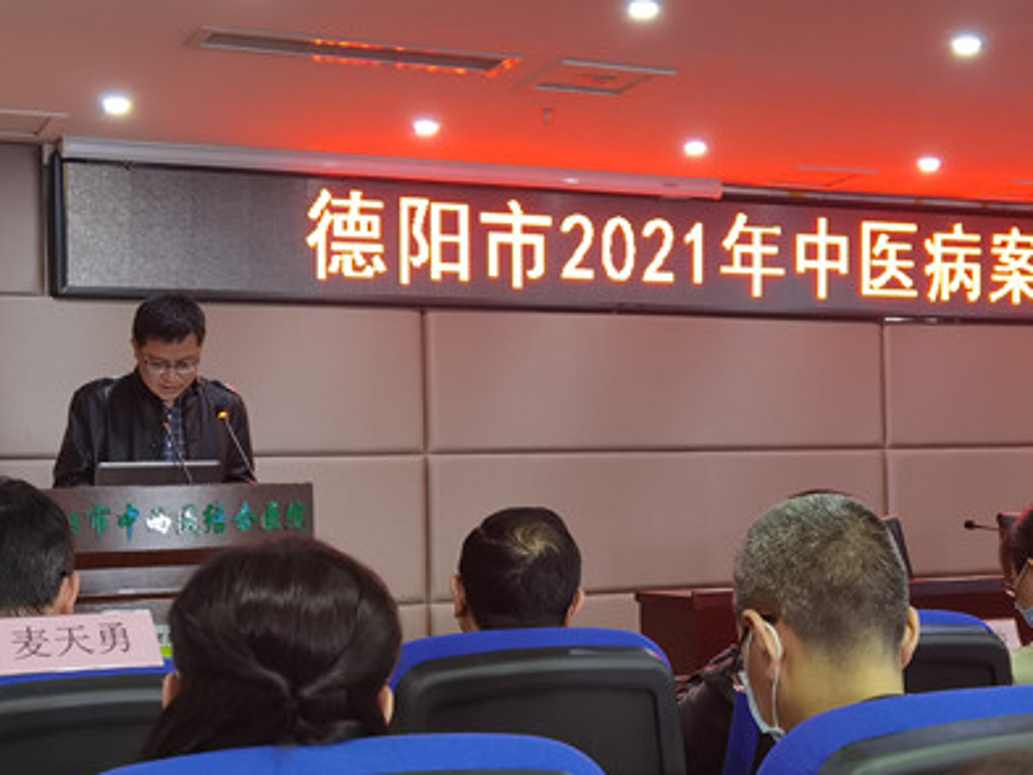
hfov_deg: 31.4
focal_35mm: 61
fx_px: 1821
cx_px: 694
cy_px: 447
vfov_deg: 24.0
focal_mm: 6.71
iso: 200
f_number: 1.9
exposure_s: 1/50
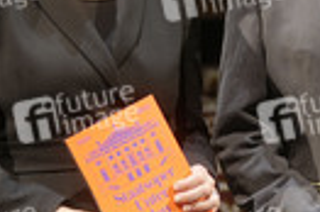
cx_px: 255
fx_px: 1376
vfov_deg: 8.8
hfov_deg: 13.2
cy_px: 54
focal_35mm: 155
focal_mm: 30
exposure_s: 1/30
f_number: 1.8
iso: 100
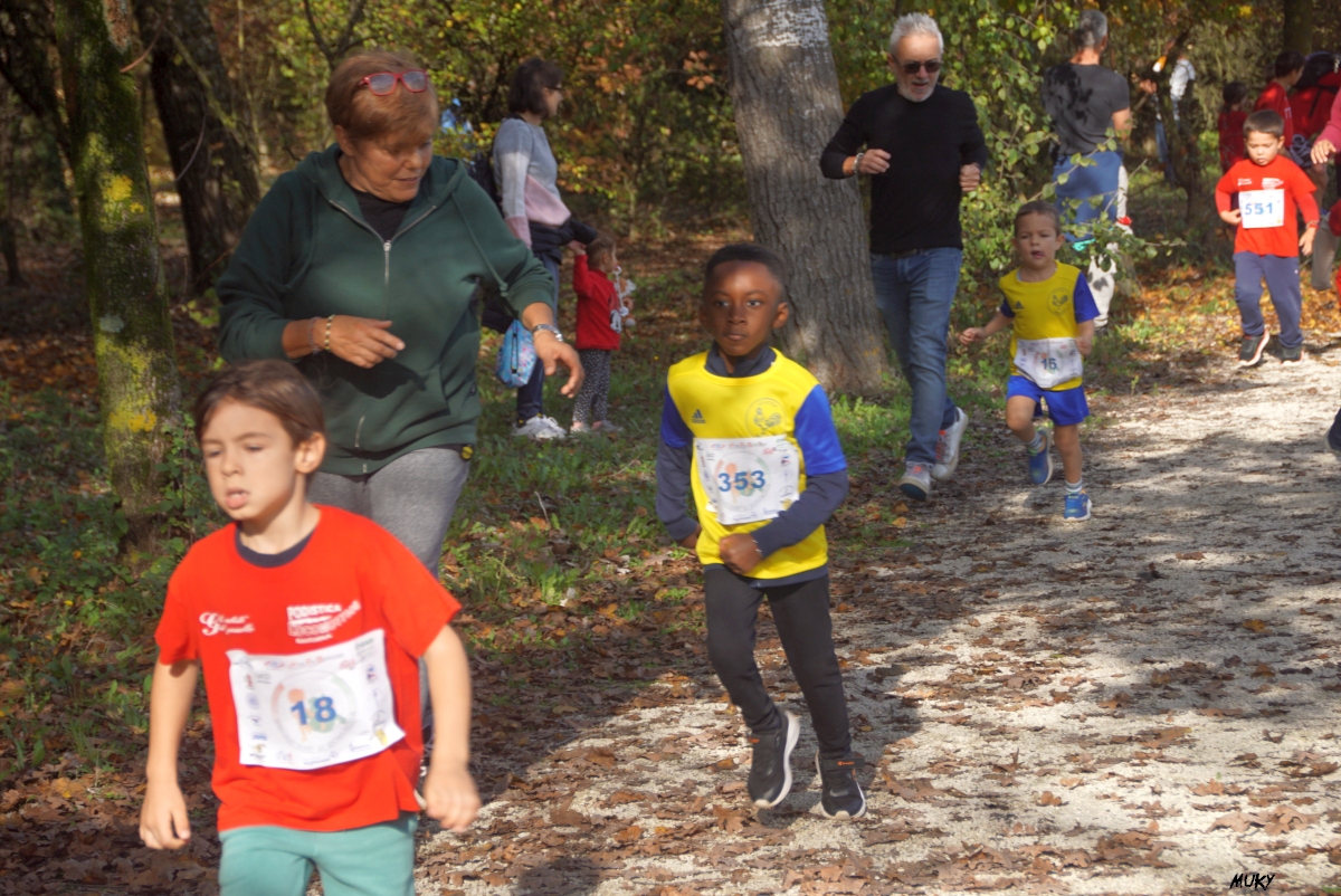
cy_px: 448
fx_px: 4194
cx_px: 670
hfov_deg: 18.2
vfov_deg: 12.2
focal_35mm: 112
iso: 125
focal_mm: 75
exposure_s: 1/320
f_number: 5.6
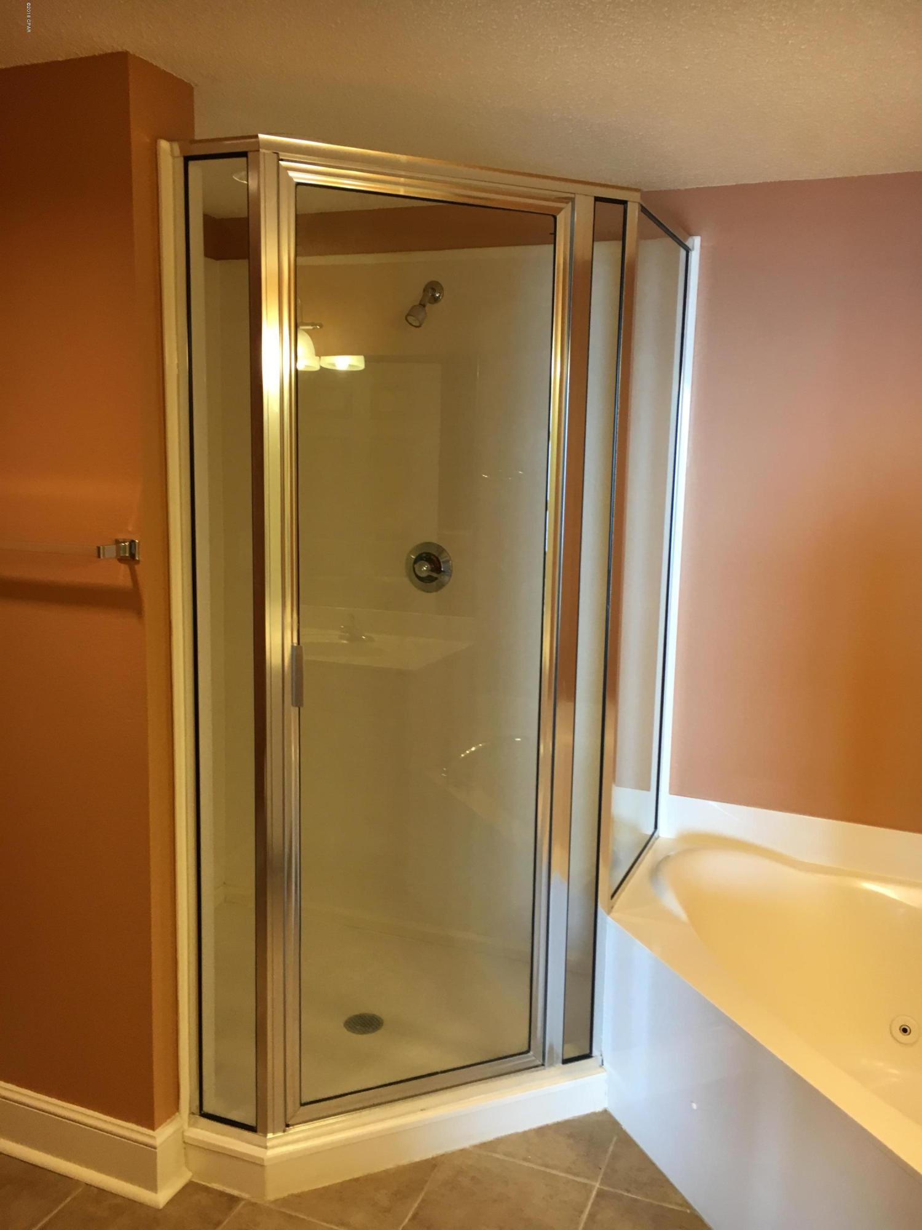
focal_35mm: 29
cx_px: 461
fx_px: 1030
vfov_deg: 61.7
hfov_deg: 48.2
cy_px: 615
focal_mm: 4.15
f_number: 2.2
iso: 64
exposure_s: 1/30
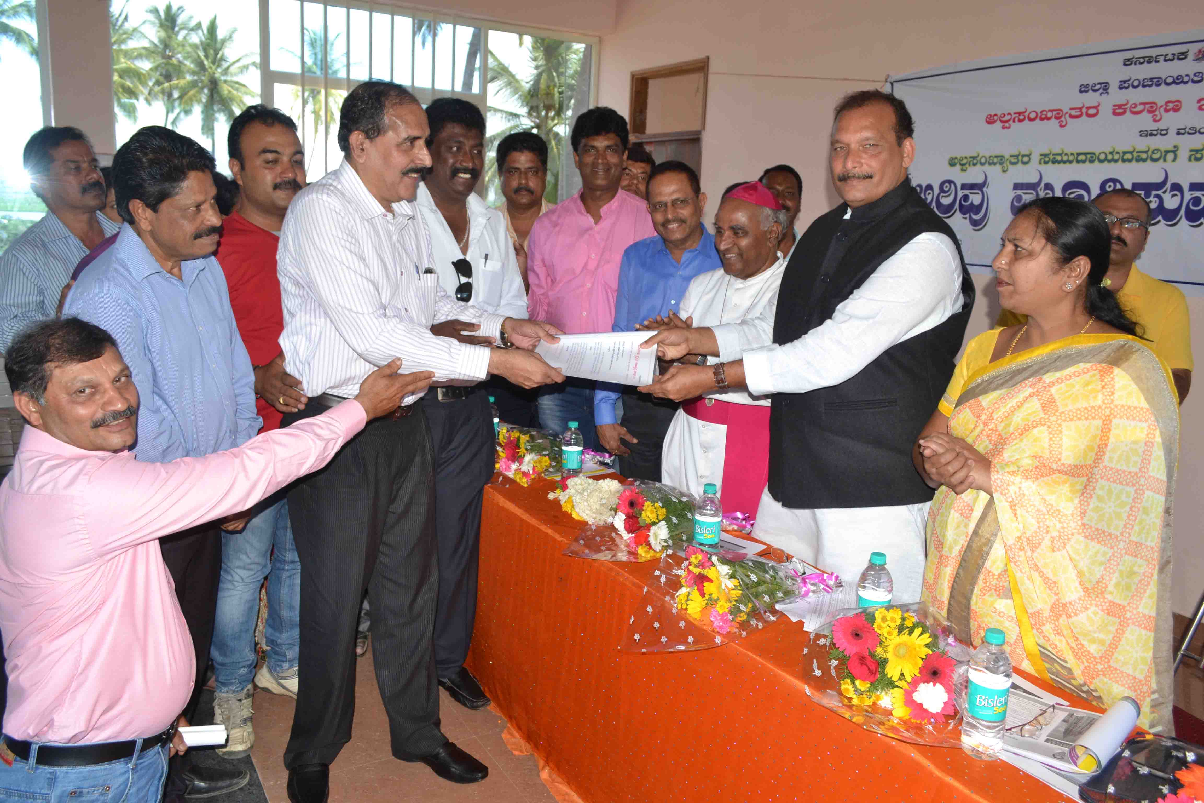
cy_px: 402
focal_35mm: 27
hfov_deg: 67.4
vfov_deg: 47.9
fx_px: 903
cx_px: 602
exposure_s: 1/125
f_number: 5.6
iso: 400
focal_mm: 18
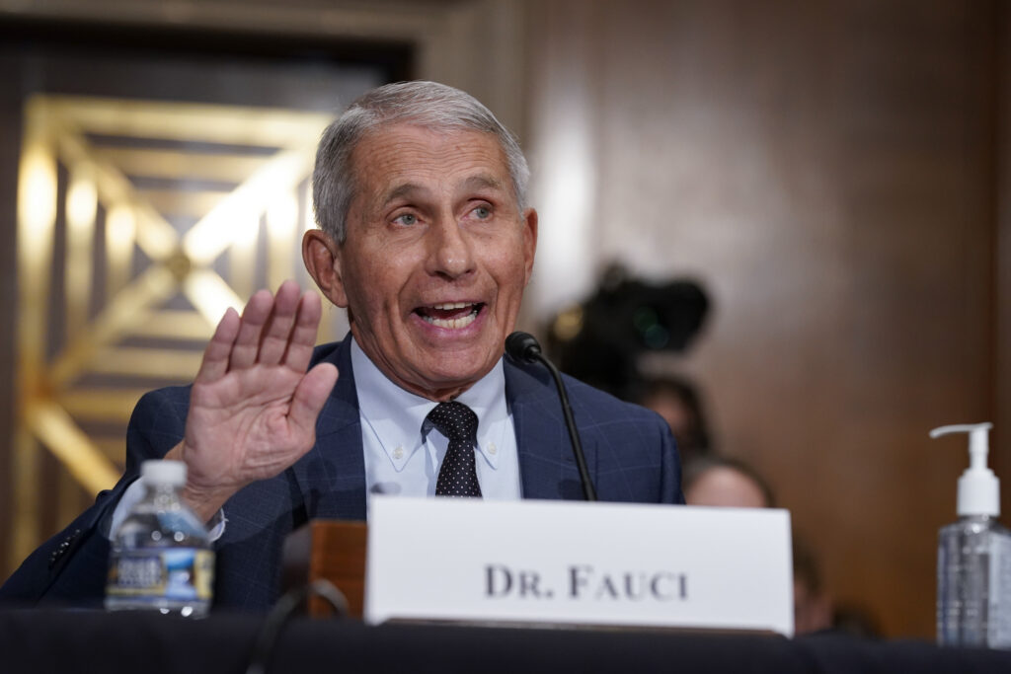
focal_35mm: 135
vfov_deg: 10.2
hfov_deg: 15.2
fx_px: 3792
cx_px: 506
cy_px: 337
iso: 3200
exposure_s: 1/250
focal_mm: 135
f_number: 4
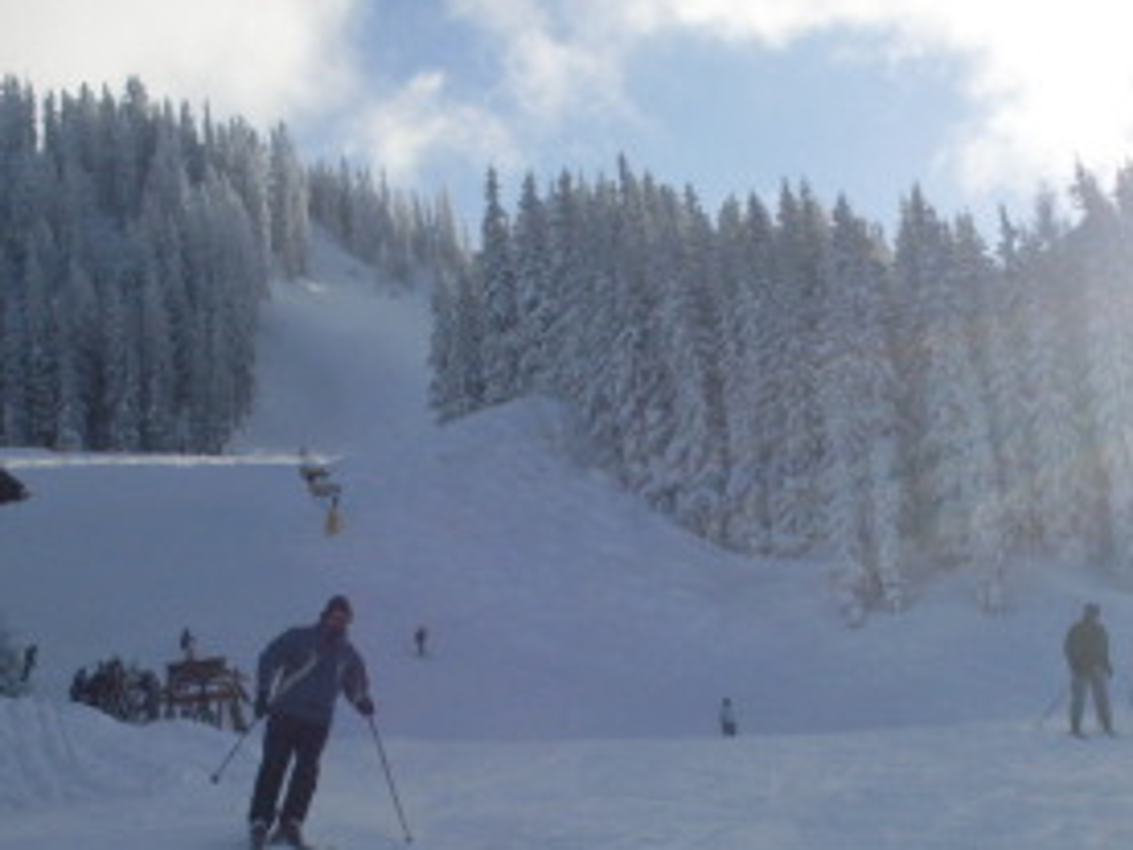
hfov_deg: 29.4
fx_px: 2160
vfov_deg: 22.1
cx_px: 517
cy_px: 583
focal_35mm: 66
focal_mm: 6.3
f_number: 8.4
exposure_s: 1/500
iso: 80
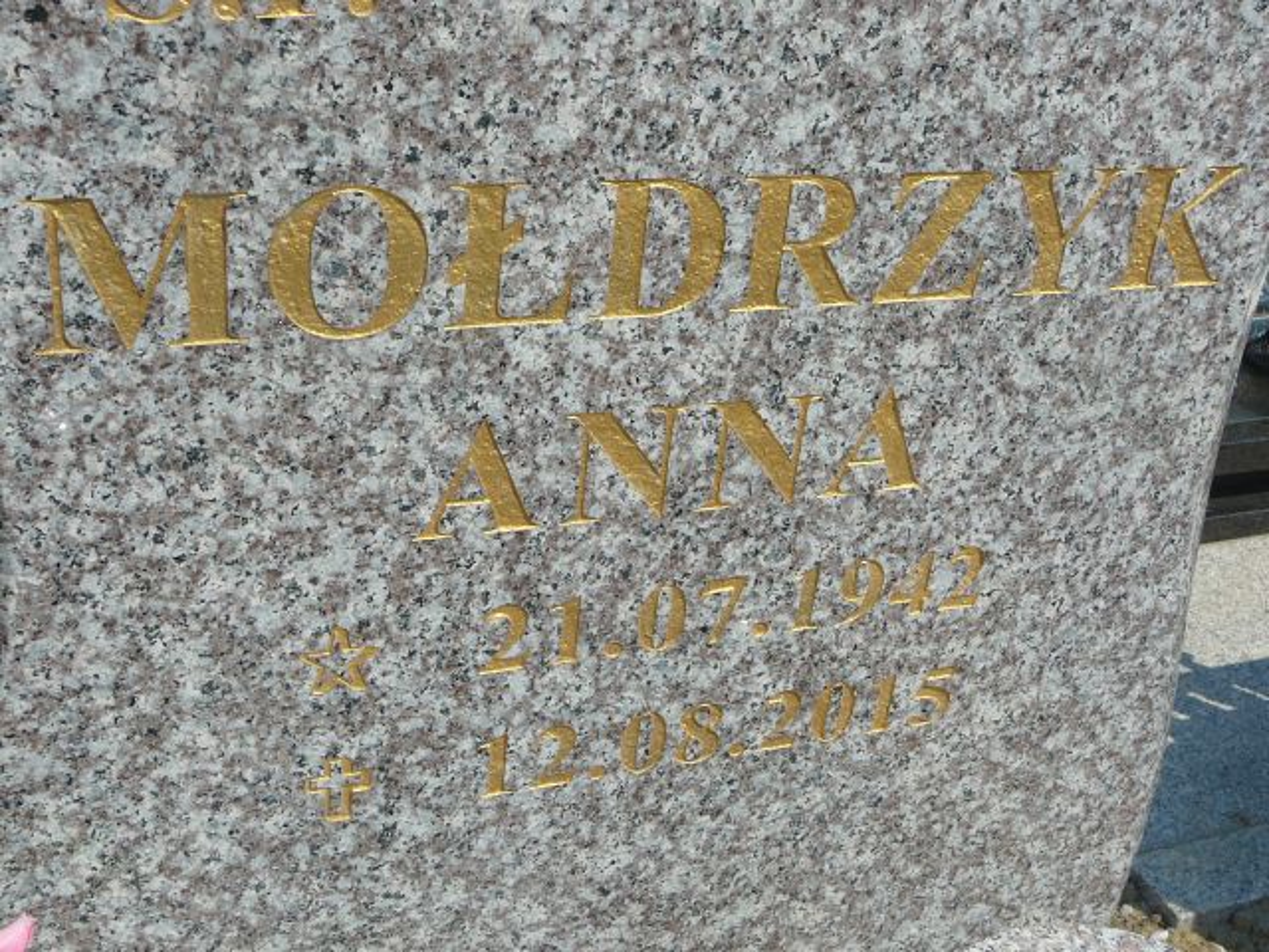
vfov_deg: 32.2
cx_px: 634
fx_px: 1650
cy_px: 476
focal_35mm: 45
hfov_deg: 42.1
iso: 80
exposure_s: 1/640
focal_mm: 6.7
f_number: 5.6
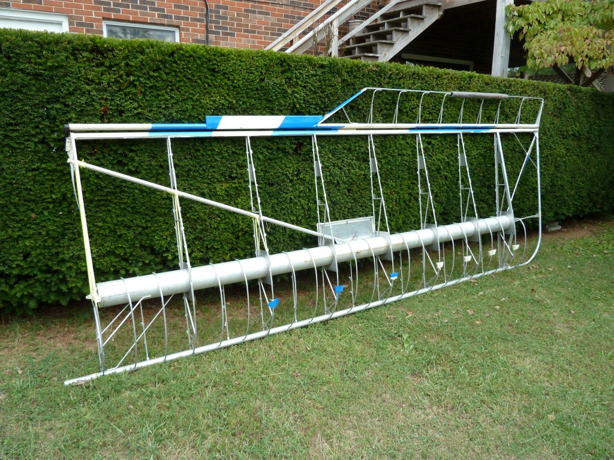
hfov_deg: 69.4
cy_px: 230
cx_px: 307
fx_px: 443
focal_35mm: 25
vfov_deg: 54.9
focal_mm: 4.1
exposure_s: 1/80
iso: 80
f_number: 3.3
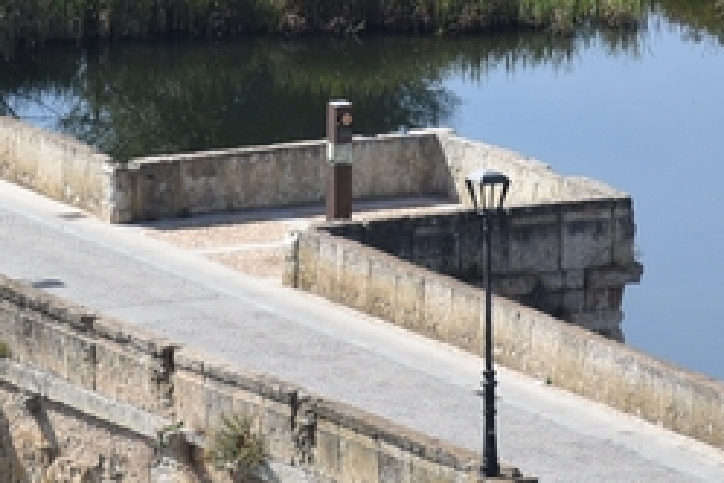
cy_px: -271
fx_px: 12227
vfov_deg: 2.3
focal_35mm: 608
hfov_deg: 3.4
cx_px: 361
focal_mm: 112
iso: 200
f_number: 9
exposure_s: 1/320
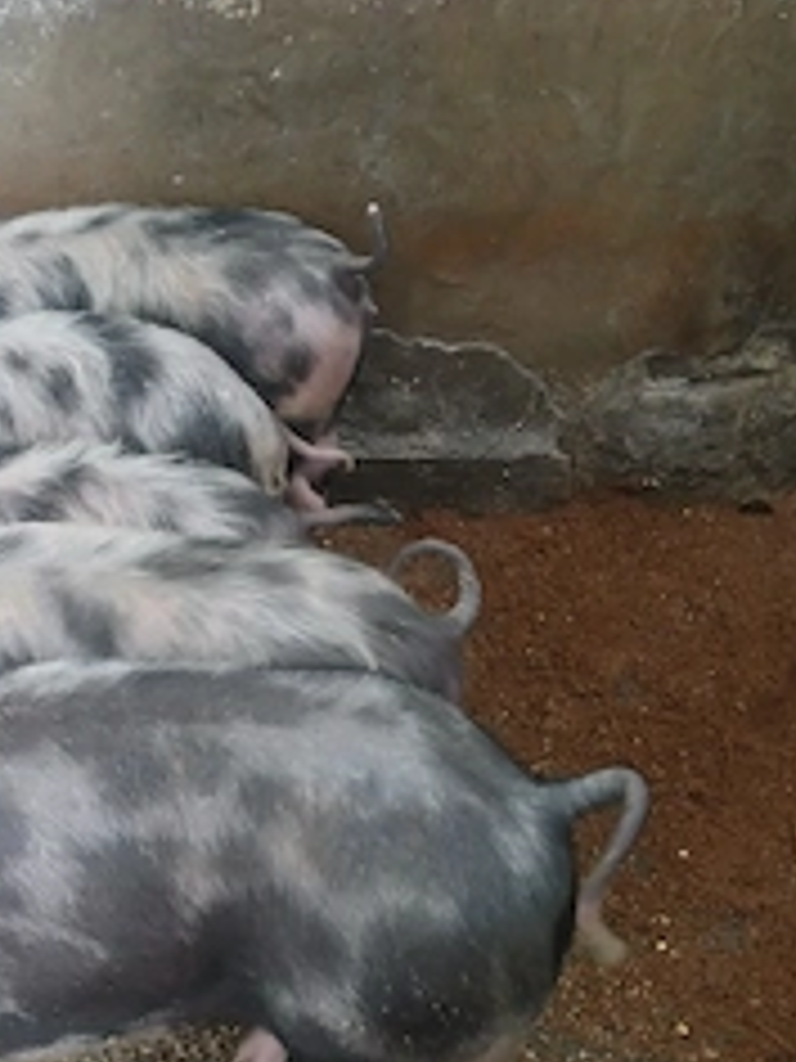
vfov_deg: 42.7
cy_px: 634
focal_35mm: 44
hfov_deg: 31.9
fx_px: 1349
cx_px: 139
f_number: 1.8
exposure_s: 1/33.3
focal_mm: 3.98
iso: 250
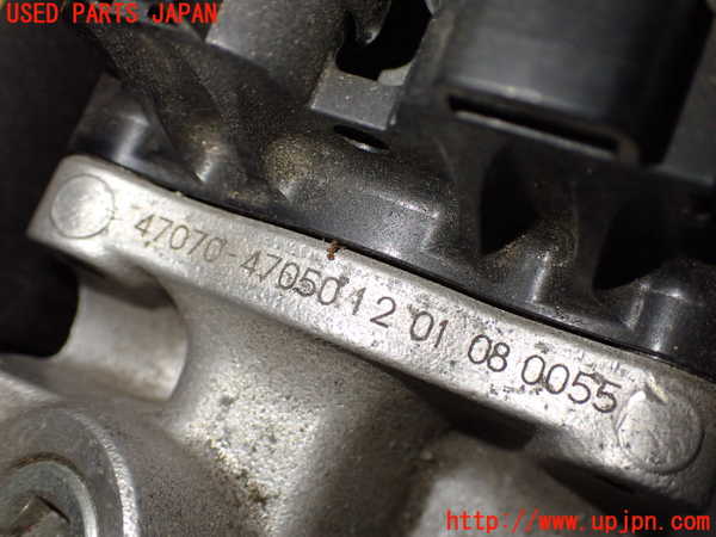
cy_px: 268
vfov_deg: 35.1
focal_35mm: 41
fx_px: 848
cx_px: 358
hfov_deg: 45.8
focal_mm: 7.31
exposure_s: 1/160
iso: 500
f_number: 2.8
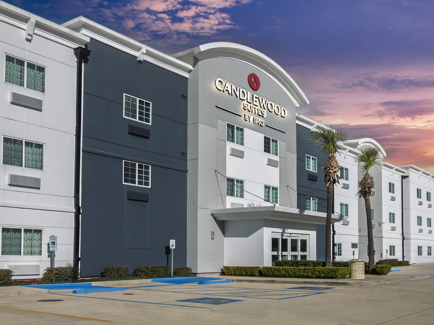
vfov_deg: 44.2
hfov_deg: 56.8
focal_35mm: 32
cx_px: 217
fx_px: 401
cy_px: 162
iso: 100
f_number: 3.2
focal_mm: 5.04
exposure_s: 1/2000
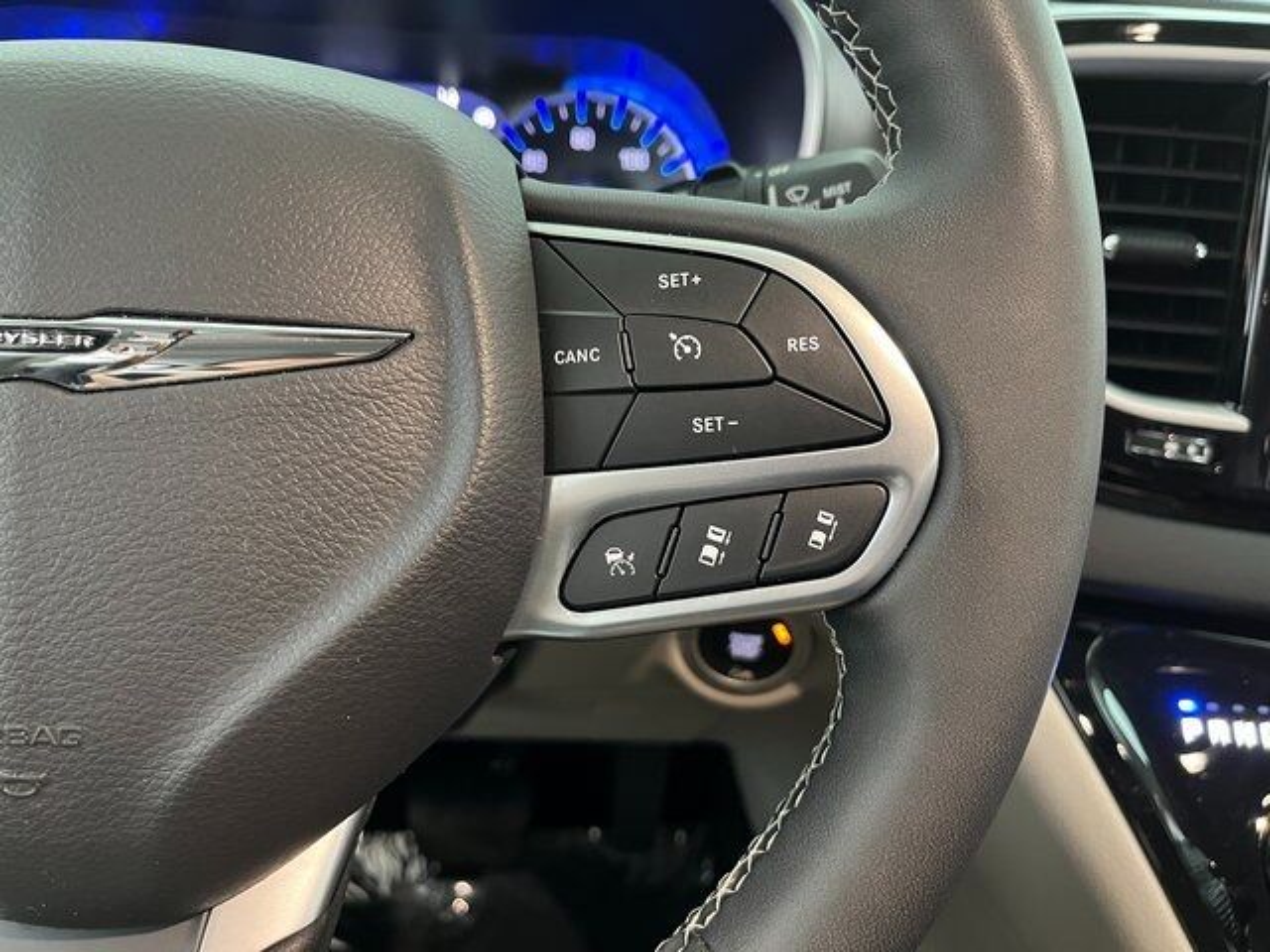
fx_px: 954
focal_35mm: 26
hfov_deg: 67.3
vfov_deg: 53.1
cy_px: 476
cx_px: 635
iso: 640
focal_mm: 5.1
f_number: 1.6
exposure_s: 1/40
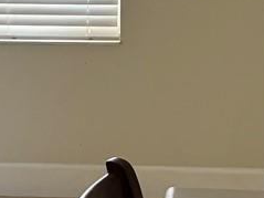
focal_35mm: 174
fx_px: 1326
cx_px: 85
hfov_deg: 11.4
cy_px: 100
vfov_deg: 8.5
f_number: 1.6
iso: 125
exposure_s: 1/78
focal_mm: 5.96
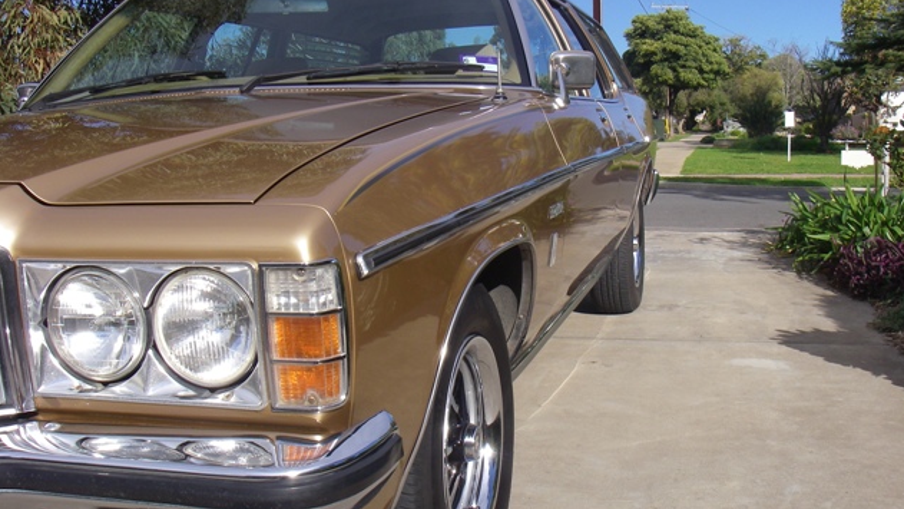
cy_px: 268
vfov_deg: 28.3
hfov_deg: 48.4
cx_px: 456
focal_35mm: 42
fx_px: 1007
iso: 64
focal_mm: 6.3
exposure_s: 1/250
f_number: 6.6
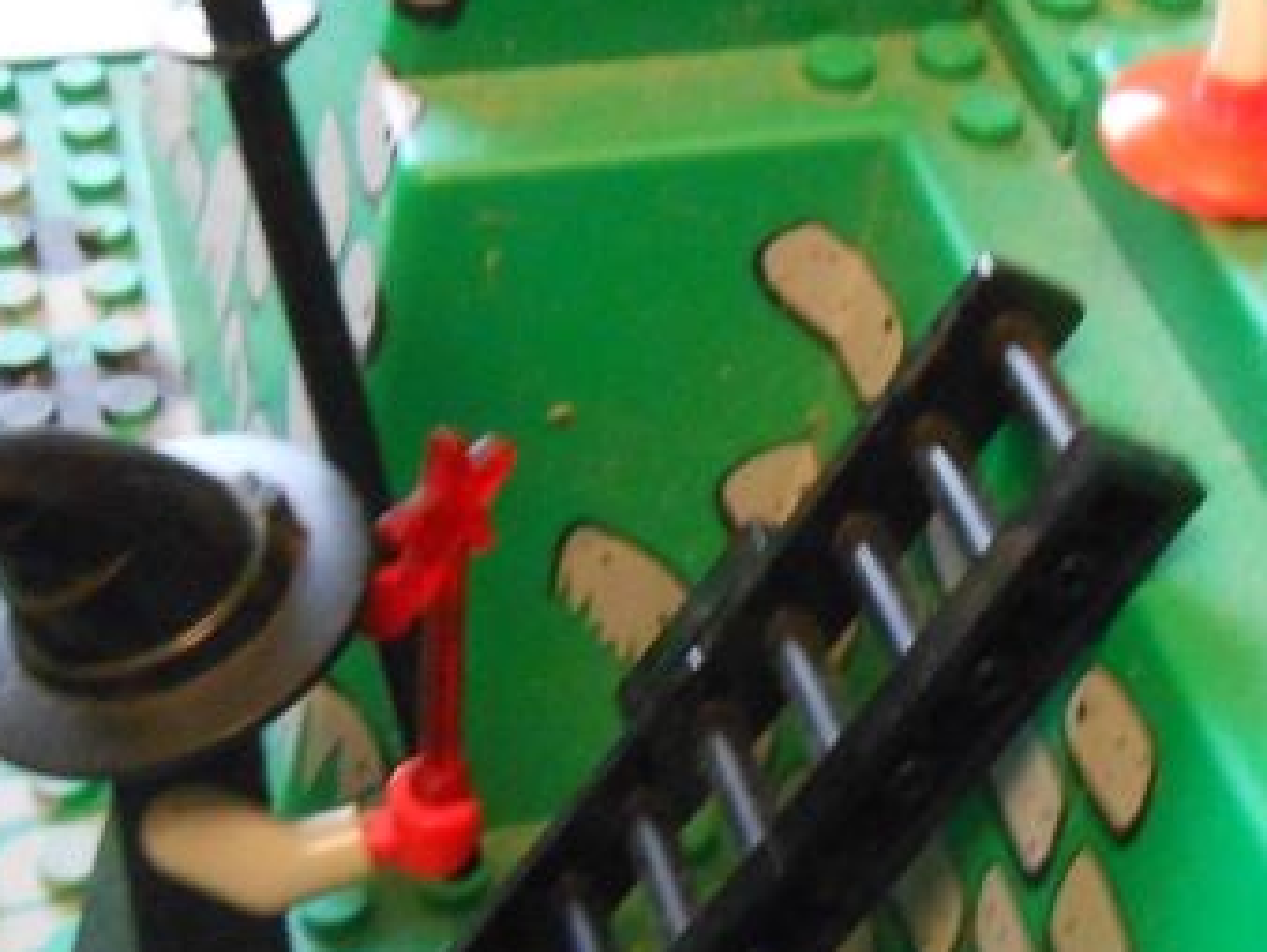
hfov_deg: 26.5
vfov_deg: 20.7
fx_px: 2601
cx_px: 1117
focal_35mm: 71
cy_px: 446
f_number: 3.8
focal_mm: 5.3
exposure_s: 1/4
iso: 800
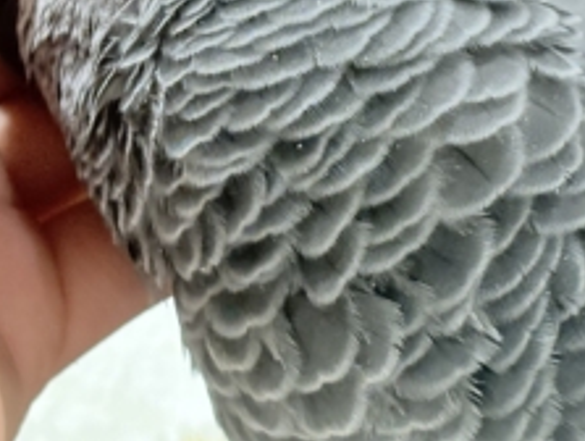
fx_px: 2522
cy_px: 189
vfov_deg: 10.0
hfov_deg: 13.2
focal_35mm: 149
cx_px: 401
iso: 100
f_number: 1.6
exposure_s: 1/192
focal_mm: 5.96
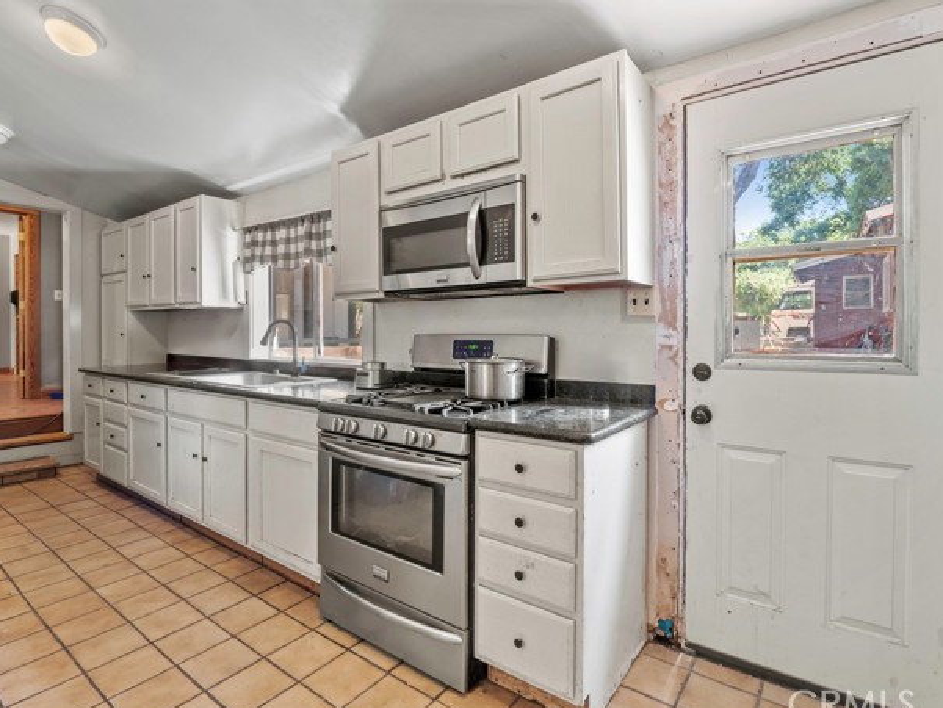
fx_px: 463
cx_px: 475
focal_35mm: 17
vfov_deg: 74.8
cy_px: 351
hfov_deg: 91.0
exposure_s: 2.5
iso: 200
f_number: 8
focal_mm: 8
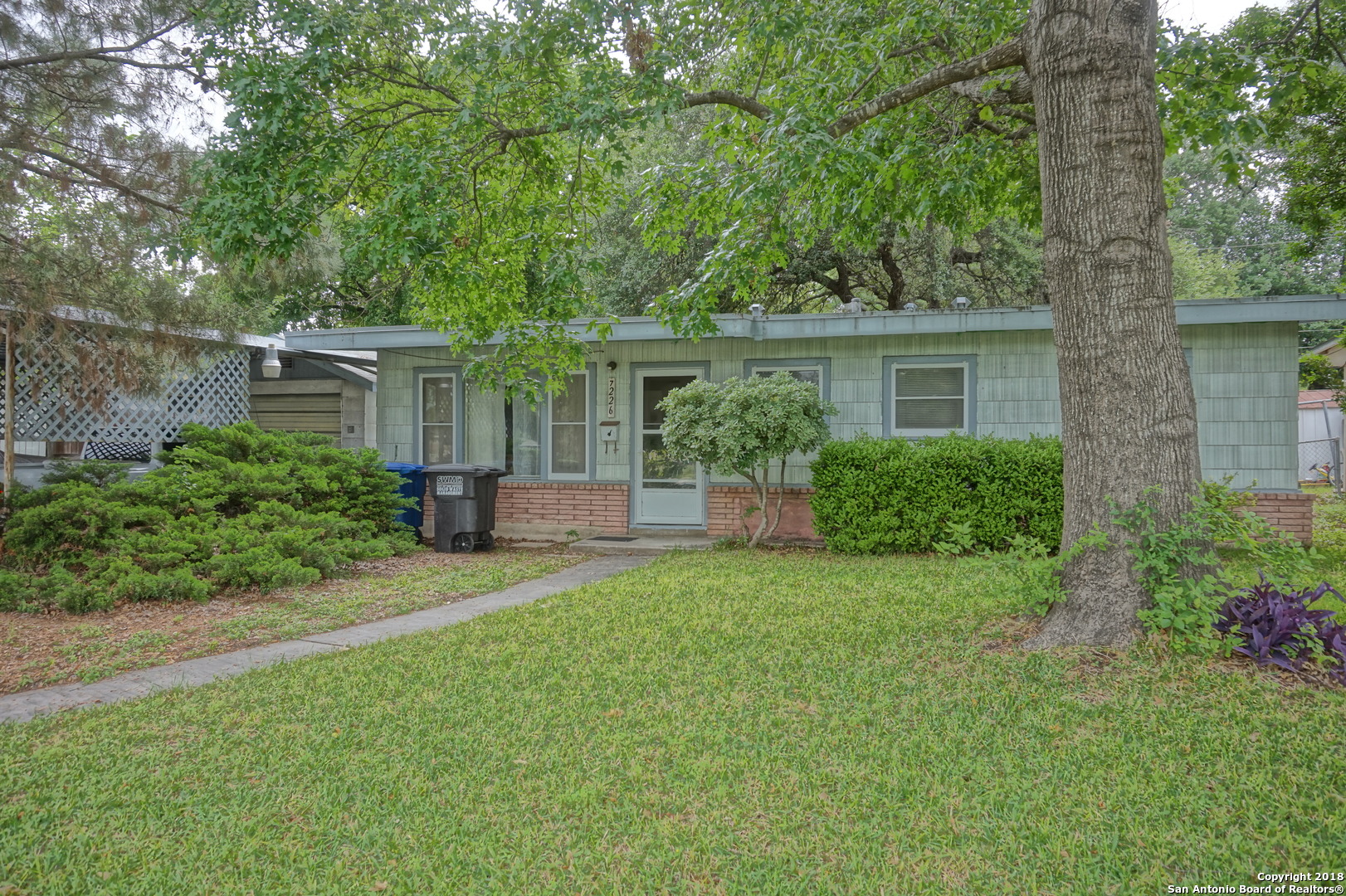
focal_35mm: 24
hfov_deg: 73.8
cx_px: 673
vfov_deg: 53.1
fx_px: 897
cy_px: 448
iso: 100
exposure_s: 1/50
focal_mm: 16
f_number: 4.5
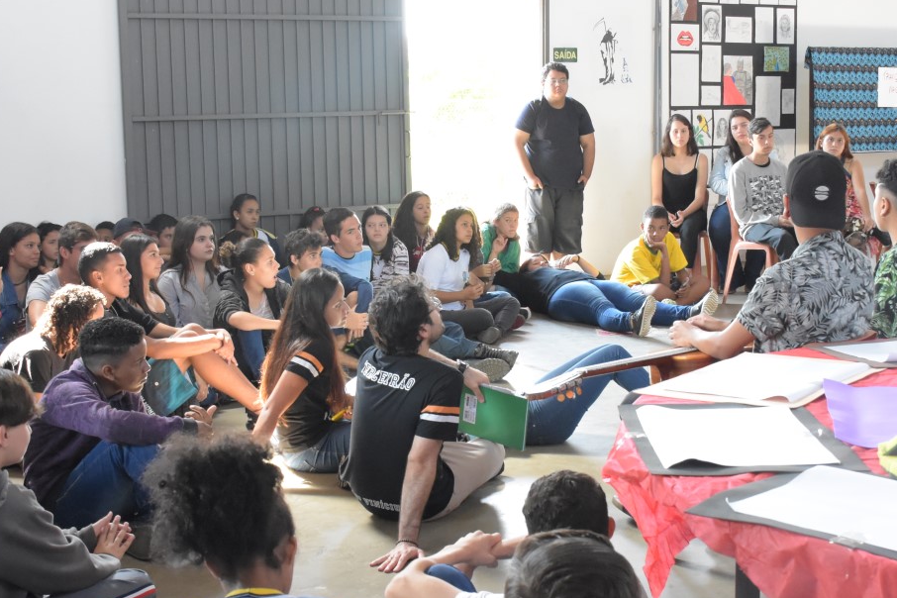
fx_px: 1470
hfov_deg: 33.9
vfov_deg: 23.0
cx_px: 455
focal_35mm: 59
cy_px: 304
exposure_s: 1/100
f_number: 5.6
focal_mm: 22
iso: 2500
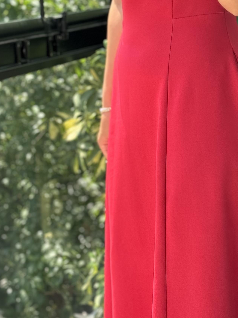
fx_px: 1045
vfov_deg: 17.1
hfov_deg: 12.9
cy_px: 63
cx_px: 215
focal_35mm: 114
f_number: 1.78
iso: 64
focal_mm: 6.76
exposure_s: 1/170
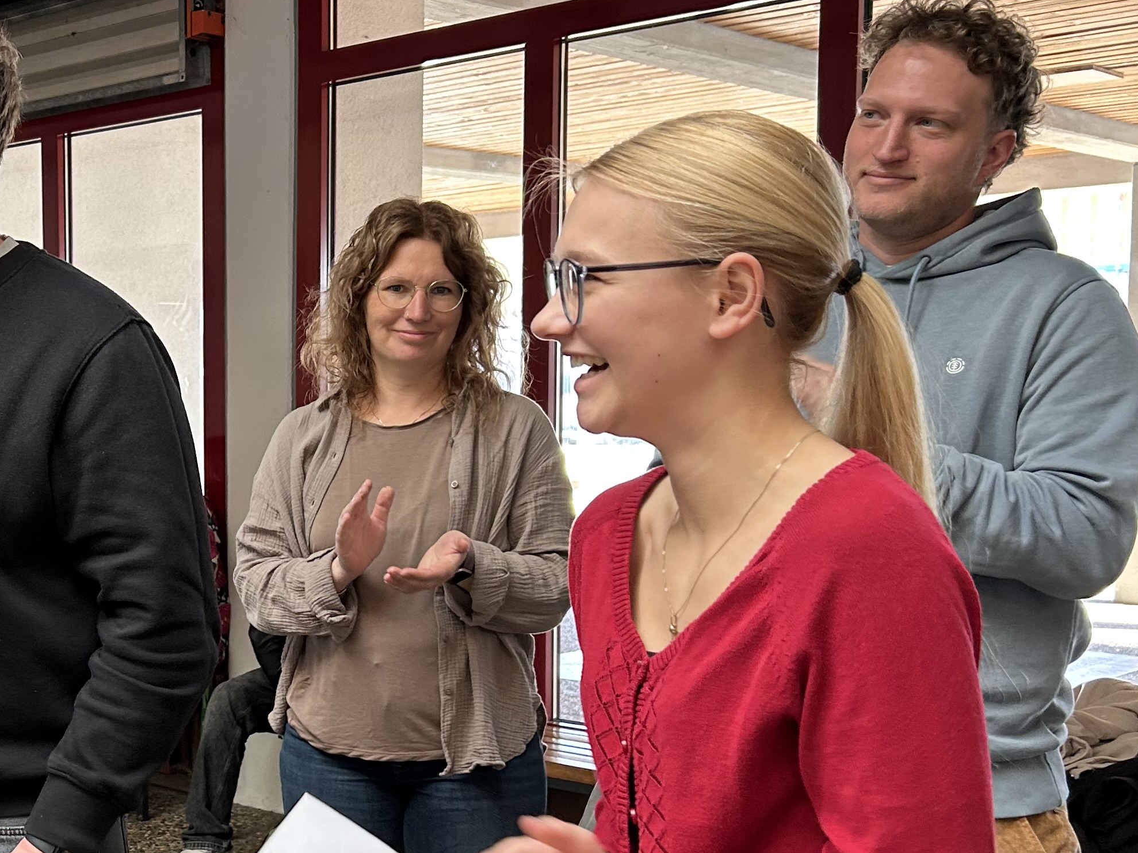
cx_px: 87
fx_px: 1742
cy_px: 541
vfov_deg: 27.4
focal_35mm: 53
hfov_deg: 34.0
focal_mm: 5.7
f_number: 1.5
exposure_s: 1/86
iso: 125
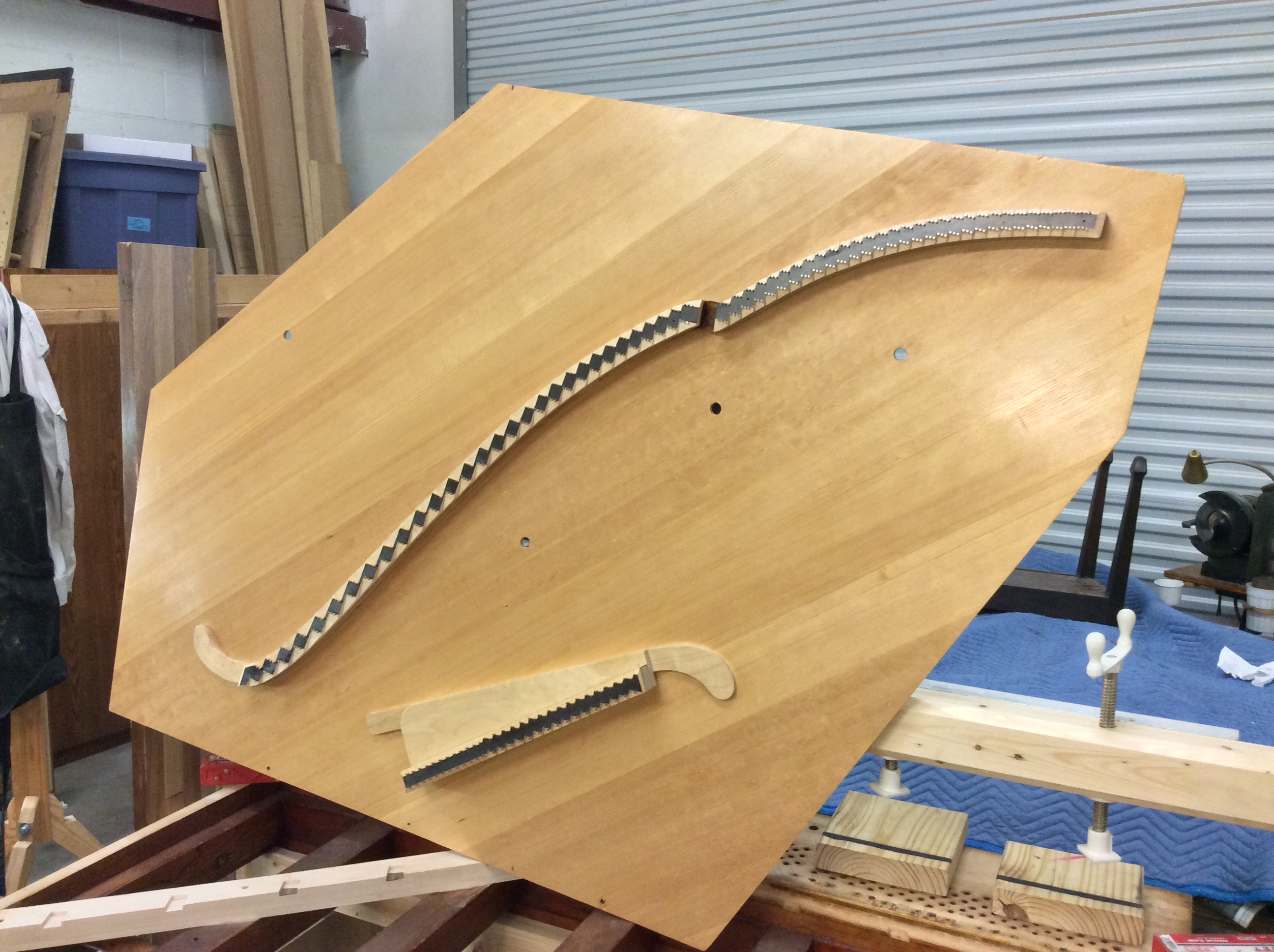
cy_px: 476
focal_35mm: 32
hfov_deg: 56.9
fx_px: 1176
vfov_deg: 44.1
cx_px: 637
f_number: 2.4
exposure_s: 1/24
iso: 160
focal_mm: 3.3
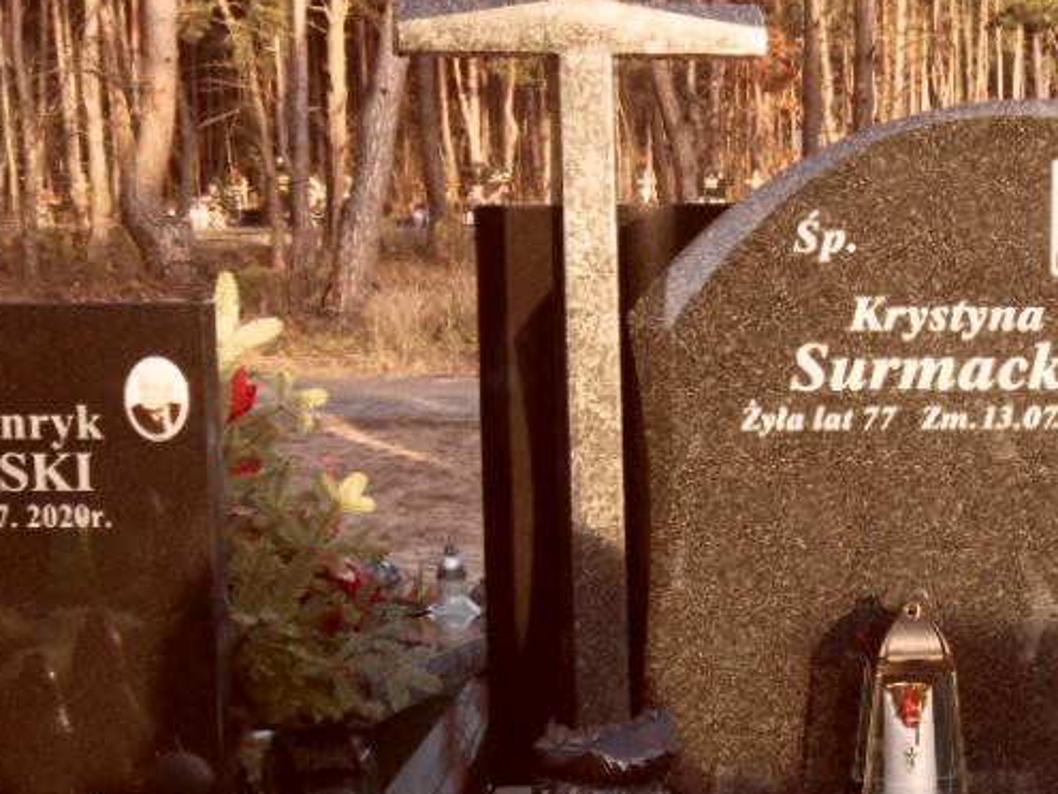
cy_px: 450
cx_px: 924
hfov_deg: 28.4
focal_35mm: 66
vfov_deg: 22.2
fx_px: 2017
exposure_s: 1/125
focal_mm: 5.3
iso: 80
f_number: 3.4
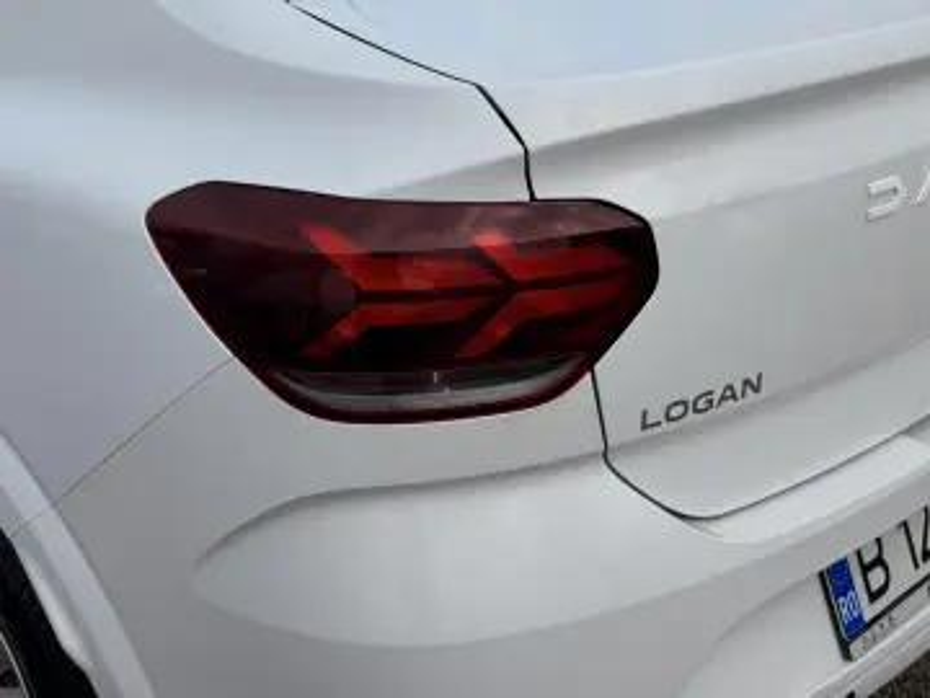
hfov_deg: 39.7
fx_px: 1290
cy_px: 349
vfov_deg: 30.3
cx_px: 465
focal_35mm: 48
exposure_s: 1/7143
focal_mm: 6.76
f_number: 1.78
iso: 64
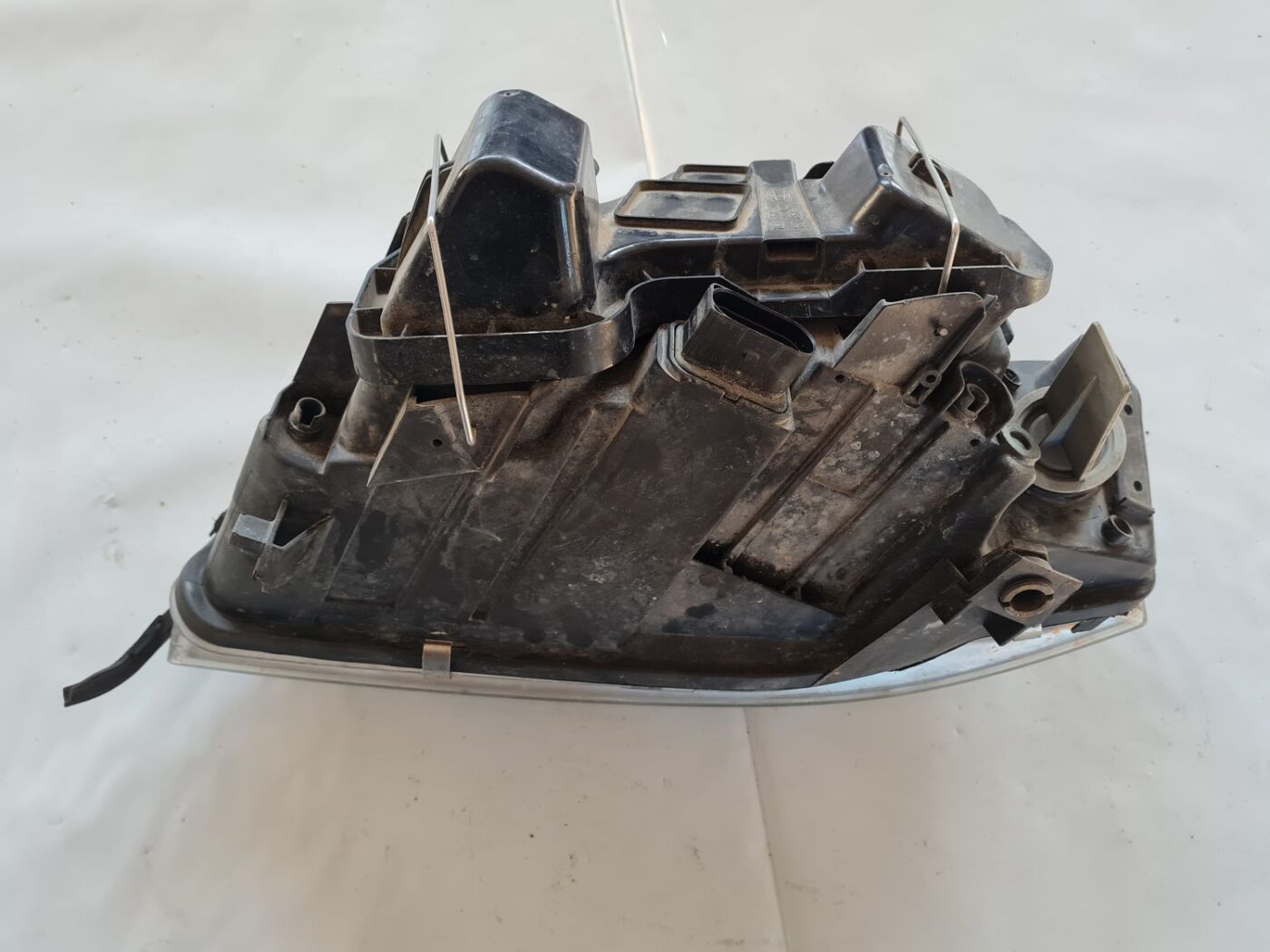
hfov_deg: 67.3
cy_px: 476
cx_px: 635
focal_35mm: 26
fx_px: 954
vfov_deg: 53.1
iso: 125
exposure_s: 1/100
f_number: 1.8
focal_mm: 5.4
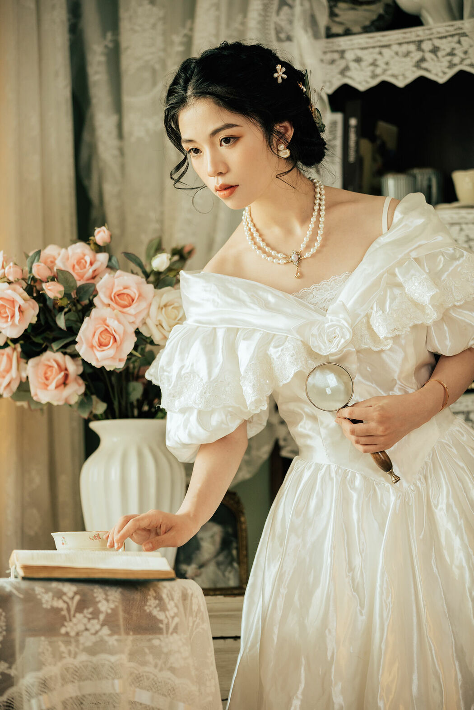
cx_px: 237
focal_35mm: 119
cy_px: 355
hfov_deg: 11.5
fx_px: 2350
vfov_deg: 17.2
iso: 640
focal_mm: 120
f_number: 2.8
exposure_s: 1/250
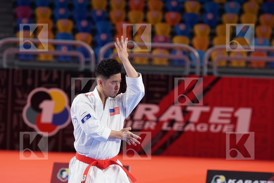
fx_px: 1712
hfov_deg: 9.1
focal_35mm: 225
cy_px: 92
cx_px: 137
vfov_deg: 6.1
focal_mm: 150
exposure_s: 1/400
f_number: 3.2
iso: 1000
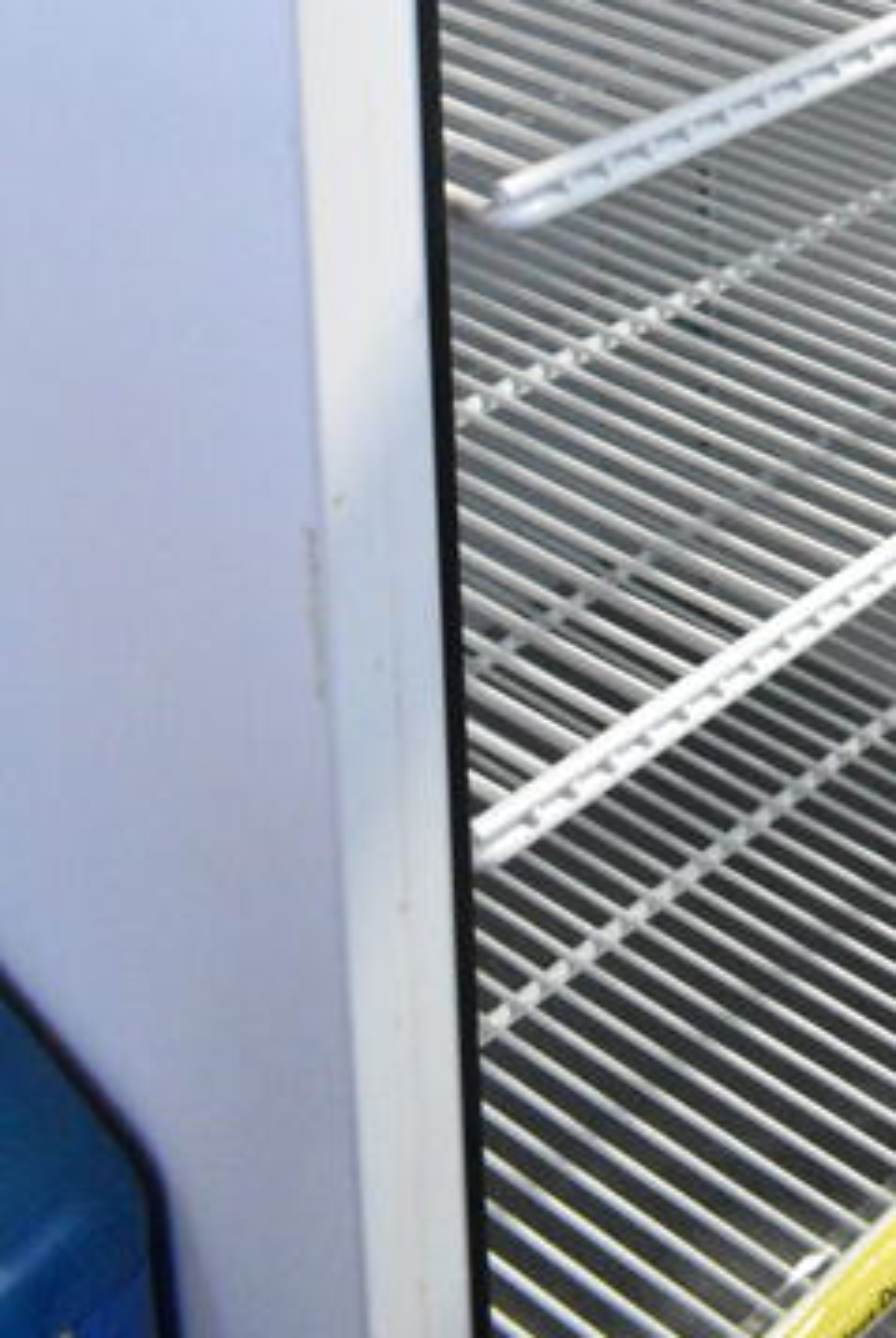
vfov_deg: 25.6
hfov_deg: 18.7
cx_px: 1083
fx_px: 2568
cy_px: -339
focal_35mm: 69
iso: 6400
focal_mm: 18
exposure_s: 1/250
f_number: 6.3
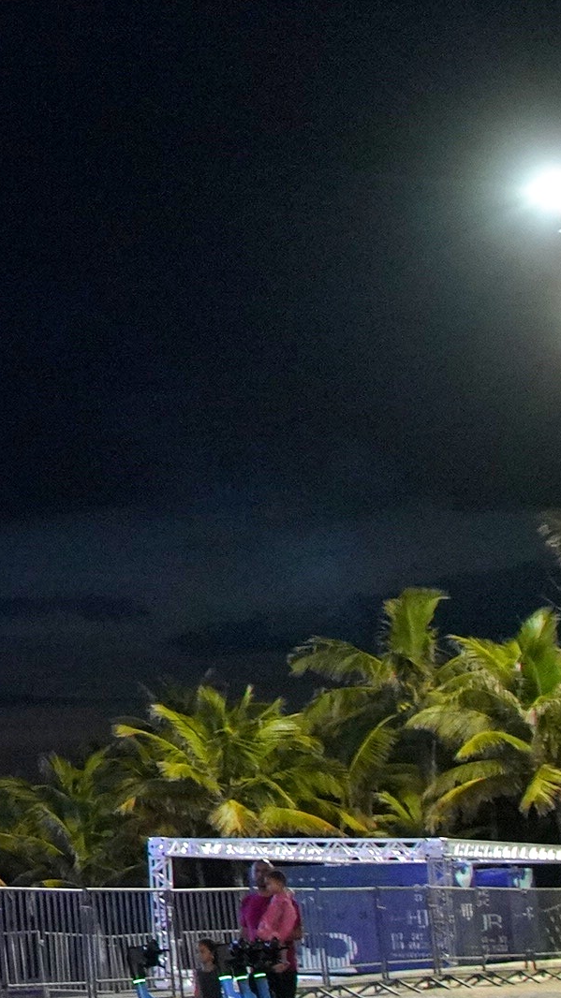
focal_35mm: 94
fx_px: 2488
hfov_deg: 10.8
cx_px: -819
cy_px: 282
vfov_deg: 22.5
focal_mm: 24
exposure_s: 1/161
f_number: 4
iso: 5000
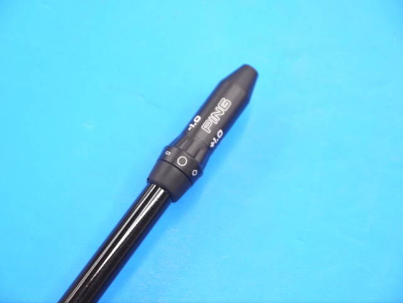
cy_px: 152
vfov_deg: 17.6
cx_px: 202
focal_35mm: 84
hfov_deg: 23.3
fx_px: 978
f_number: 5.6
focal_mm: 42
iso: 800
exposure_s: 1/80
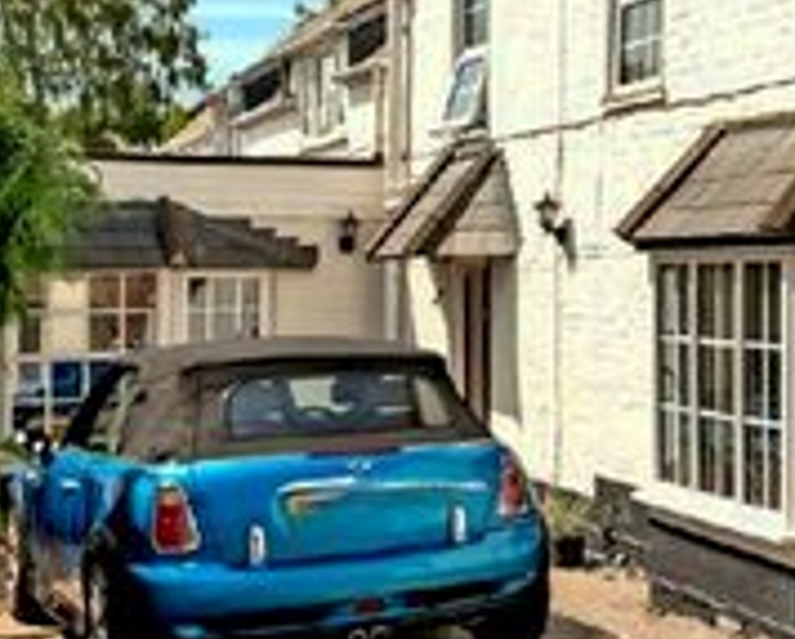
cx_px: 1054
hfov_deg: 26.6
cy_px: 170
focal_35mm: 59
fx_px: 1390
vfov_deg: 25.6
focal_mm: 16
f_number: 8
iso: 100
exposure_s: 1/400
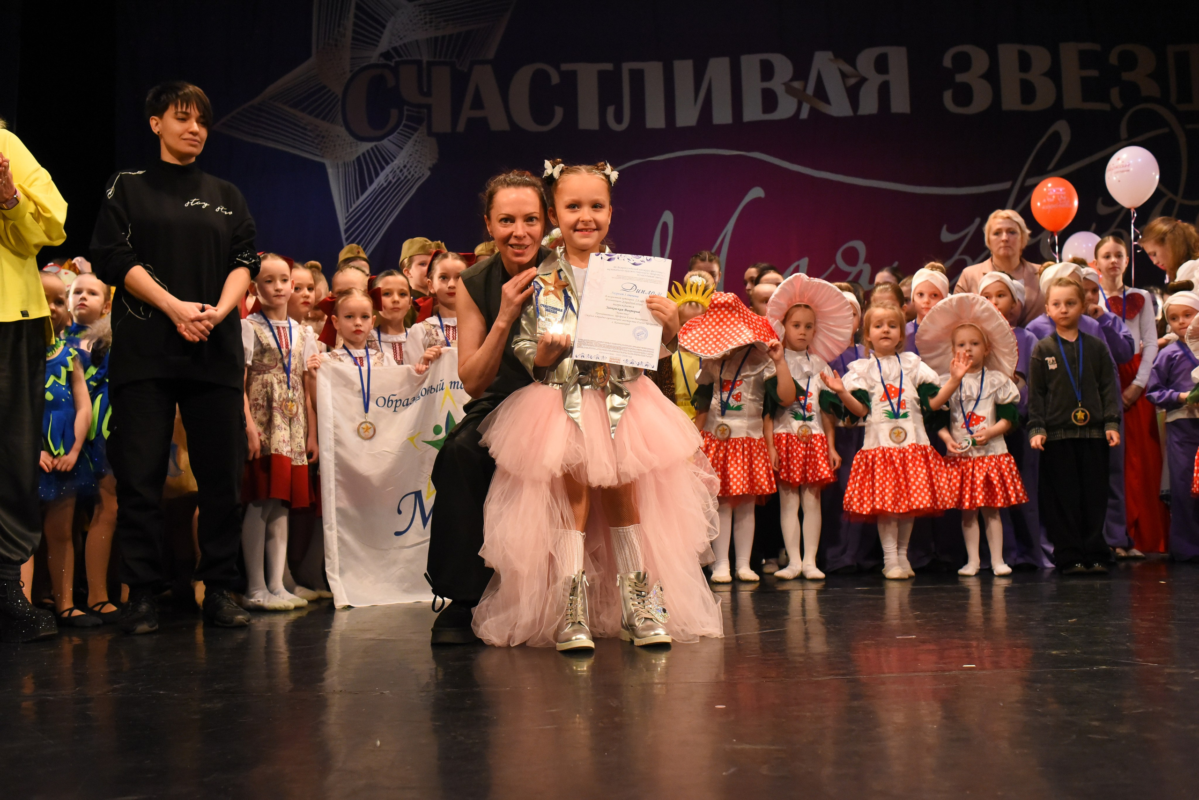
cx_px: 600
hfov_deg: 54.4
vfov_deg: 37.9
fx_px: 1166
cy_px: 400
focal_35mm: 35
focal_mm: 35
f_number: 6.3
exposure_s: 1/320
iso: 5000
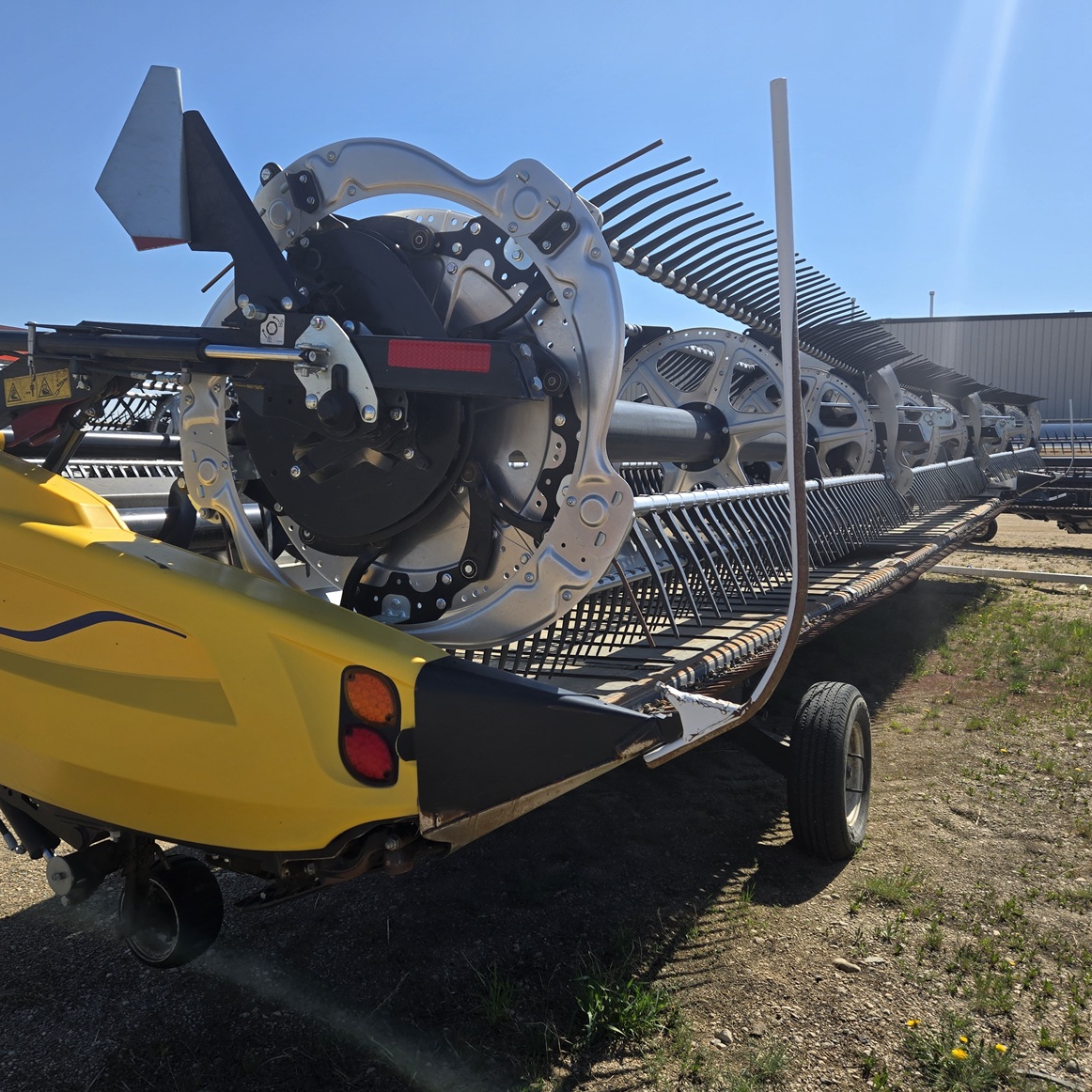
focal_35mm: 28
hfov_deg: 57.3
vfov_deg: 57.3
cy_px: 536
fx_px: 999
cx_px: 509
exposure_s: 1/1989
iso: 25
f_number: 1.8
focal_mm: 5.4
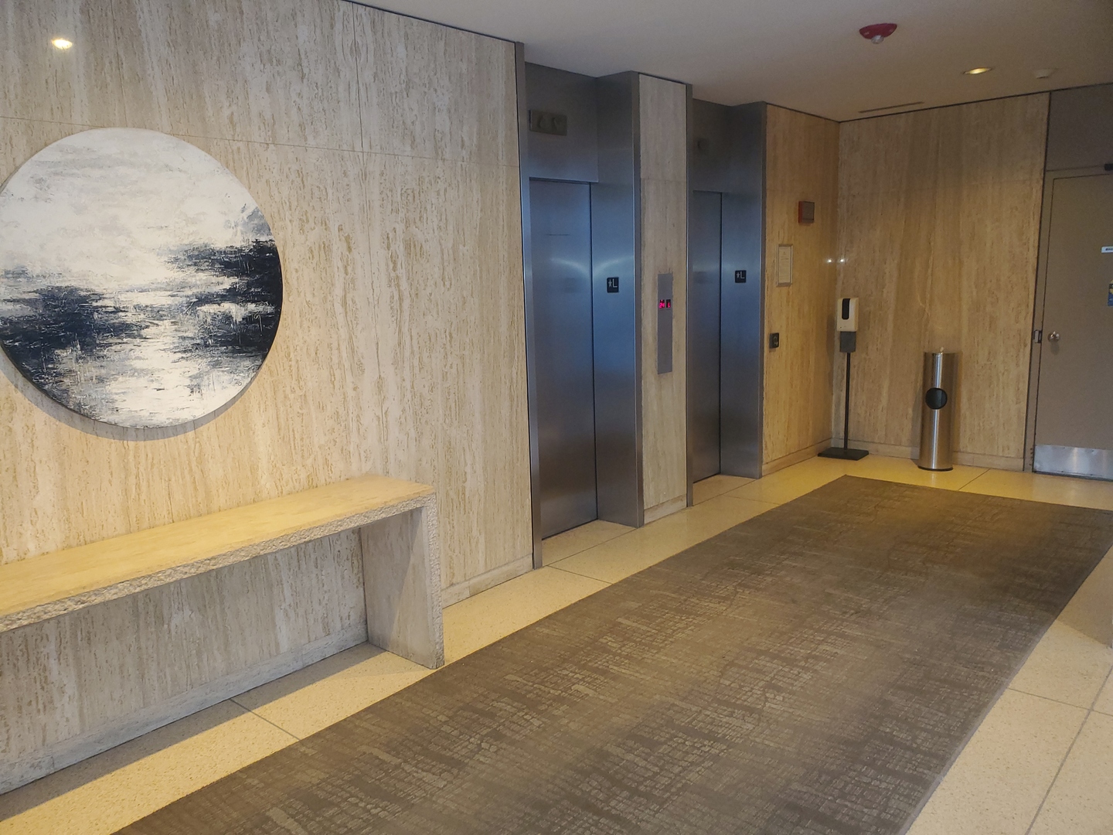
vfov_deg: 53.1
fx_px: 836
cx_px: 556
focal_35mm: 26
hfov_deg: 67.3
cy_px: 418
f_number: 2.4
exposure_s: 1/24
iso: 160
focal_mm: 4.3
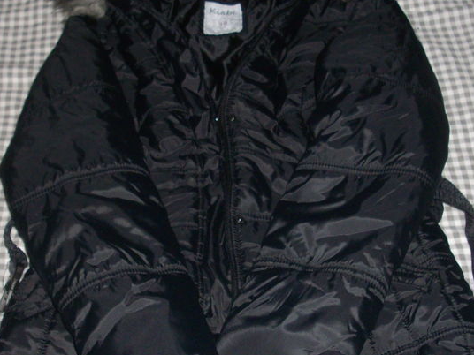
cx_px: 232
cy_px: 177
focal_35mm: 69
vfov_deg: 21.3
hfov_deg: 28.2
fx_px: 945
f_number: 2.8
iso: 160
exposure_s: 1/50
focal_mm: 6.2
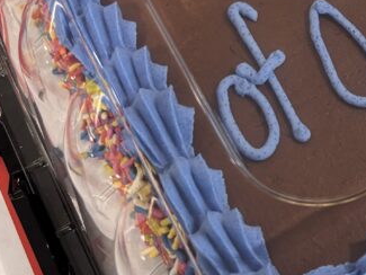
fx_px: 867
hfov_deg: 22.1
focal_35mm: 82
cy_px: -32
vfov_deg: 17.4
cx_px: 437
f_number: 1.6
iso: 125
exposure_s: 1/60
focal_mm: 5.96
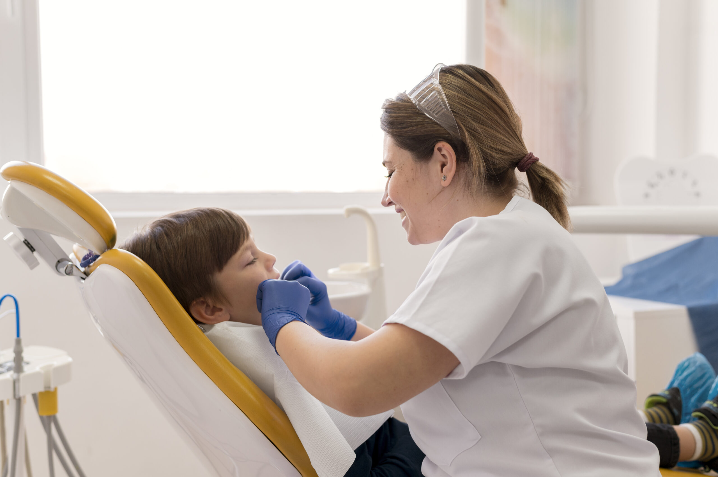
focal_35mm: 50
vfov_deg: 27.0
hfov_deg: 39.6
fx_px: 996
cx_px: 359
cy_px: 238
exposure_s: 1/400
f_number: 3.5
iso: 640
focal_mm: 50
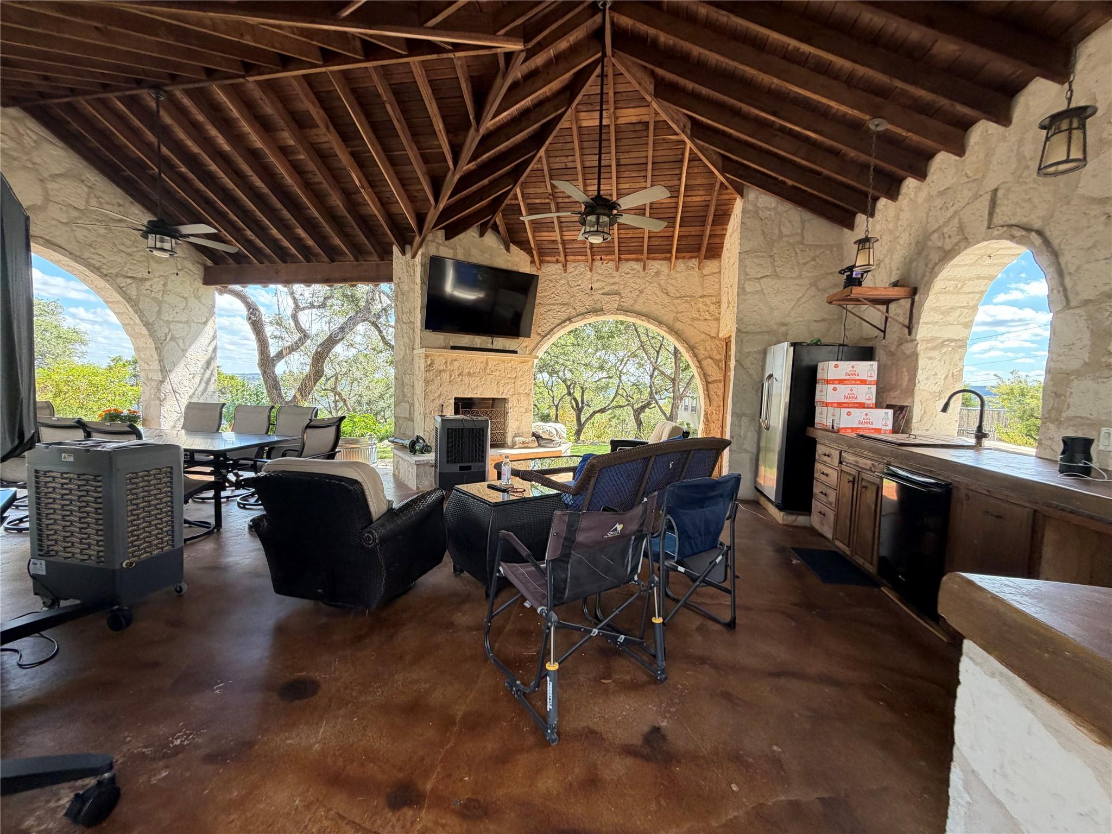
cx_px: 556
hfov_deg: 102.1
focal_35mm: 14
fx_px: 450
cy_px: 417
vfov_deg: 85.7
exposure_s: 1/121
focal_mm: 2.22
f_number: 2.2
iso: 64
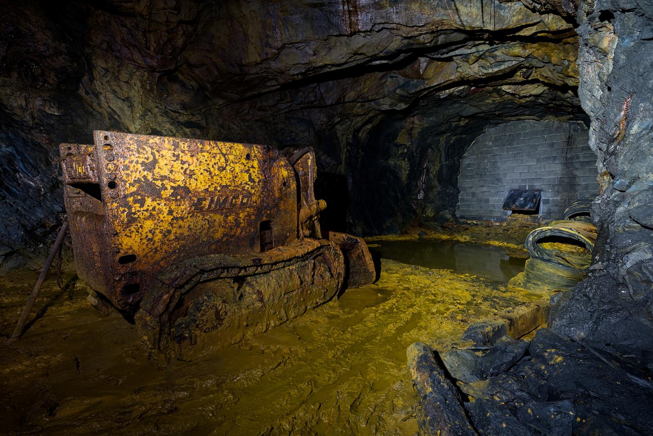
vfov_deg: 73.8
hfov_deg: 96.7
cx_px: 326
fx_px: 290
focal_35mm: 16
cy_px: 218
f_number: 5.6
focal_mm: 16
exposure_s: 3
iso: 100
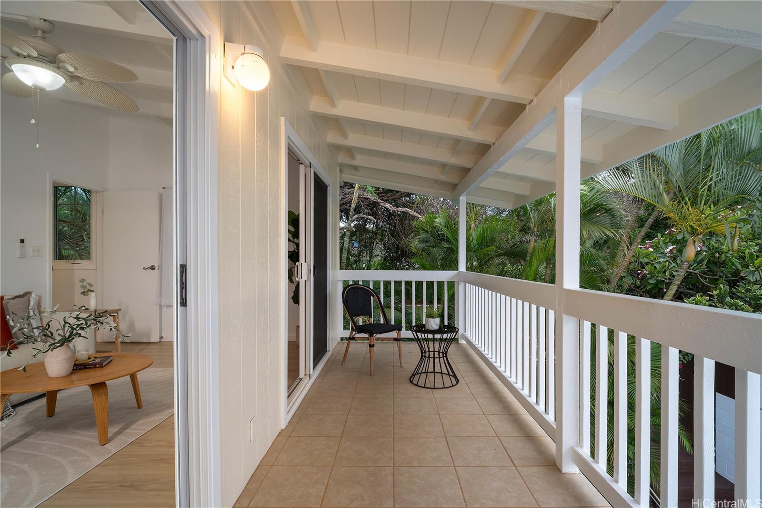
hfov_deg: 96.7
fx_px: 339
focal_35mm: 16
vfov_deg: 73.7
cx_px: 381
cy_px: 254
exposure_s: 1/30
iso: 200
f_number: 11
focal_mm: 16
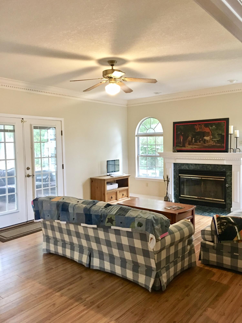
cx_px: 121
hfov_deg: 48.2
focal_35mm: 29
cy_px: 162
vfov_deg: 61.7
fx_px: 270
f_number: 2.2
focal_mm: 4.15
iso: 100
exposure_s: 1/15
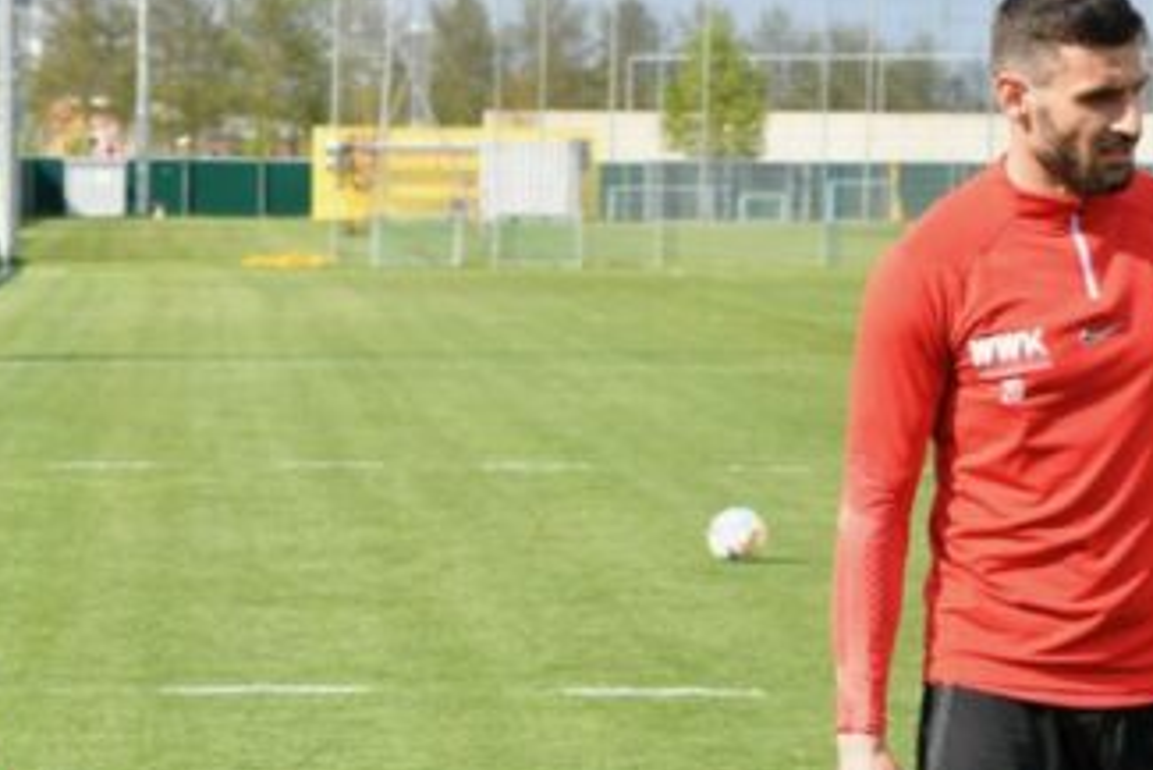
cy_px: 376
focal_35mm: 218
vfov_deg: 6.3
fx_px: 6984
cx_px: 392
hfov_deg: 9.4
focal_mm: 75
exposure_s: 1/640
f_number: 13
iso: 500
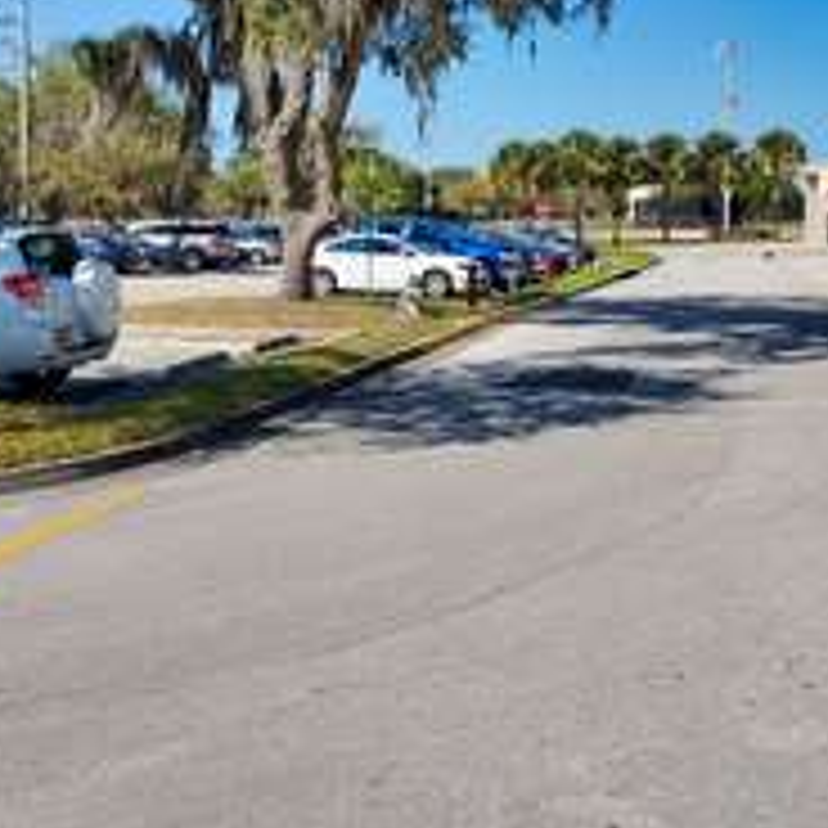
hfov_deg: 33.9
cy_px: 284
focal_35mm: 50
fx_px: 1353
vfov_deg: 33.8
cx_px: 324
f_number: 2.4
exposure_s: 1/1423
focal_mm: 4.3
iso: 50
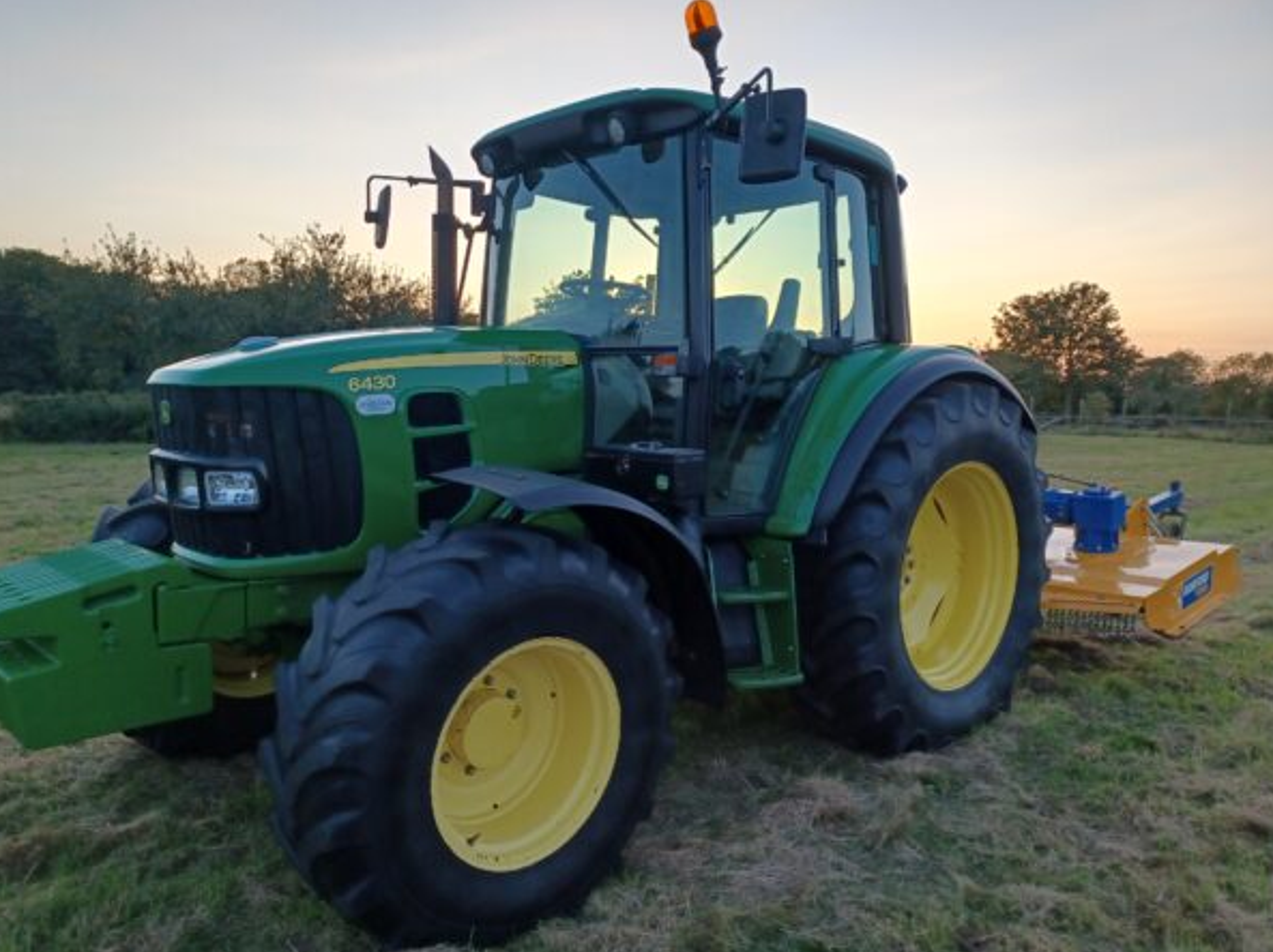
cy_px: 506
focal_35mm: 27
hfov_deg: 65.3
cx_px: 608
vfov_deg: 51.3
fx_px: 992
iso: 32
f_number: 1.8
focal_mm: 4.6
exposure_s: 1/100
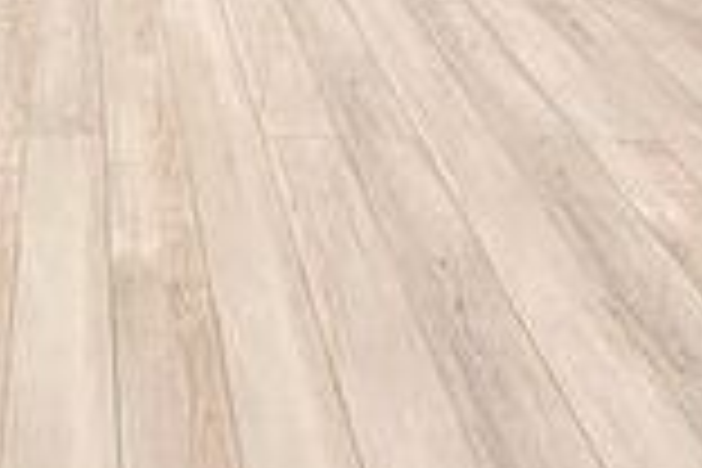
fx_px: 1131
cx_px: 63
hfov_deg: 32.7
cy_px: -506
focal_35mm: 58
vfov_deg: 16.6
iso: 100
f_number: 2.2
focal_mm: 2.22
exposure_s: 1/99
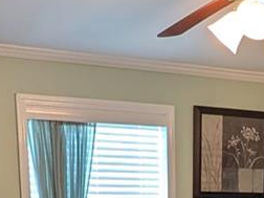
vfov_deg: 16.8
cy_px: 332
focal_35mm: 76
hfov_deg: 25.3
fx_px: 580
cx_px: 204
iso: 76
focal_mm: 2.02
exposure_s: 1/60
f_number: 1.7
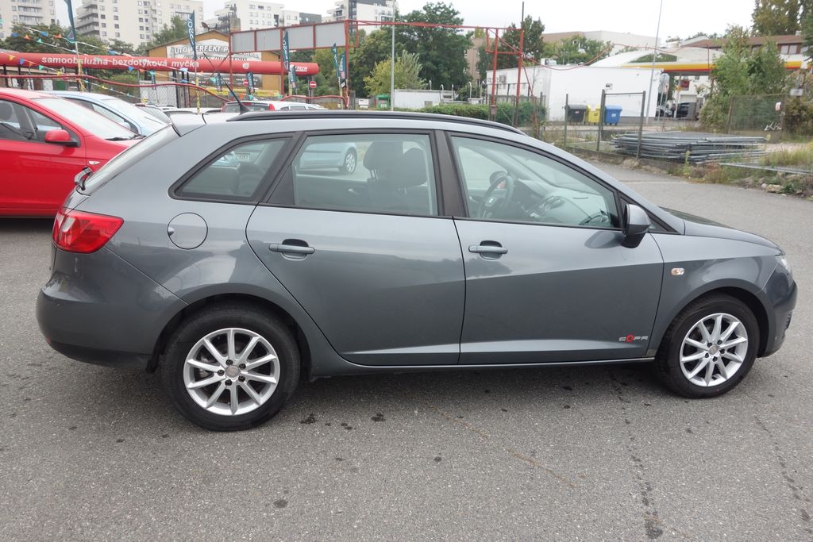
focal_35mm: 28
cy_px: 271
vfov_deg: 46.4
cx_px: 406
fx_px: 632
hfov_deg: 65.5
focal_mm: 10.4
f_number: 4
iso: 125
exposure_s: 1/100
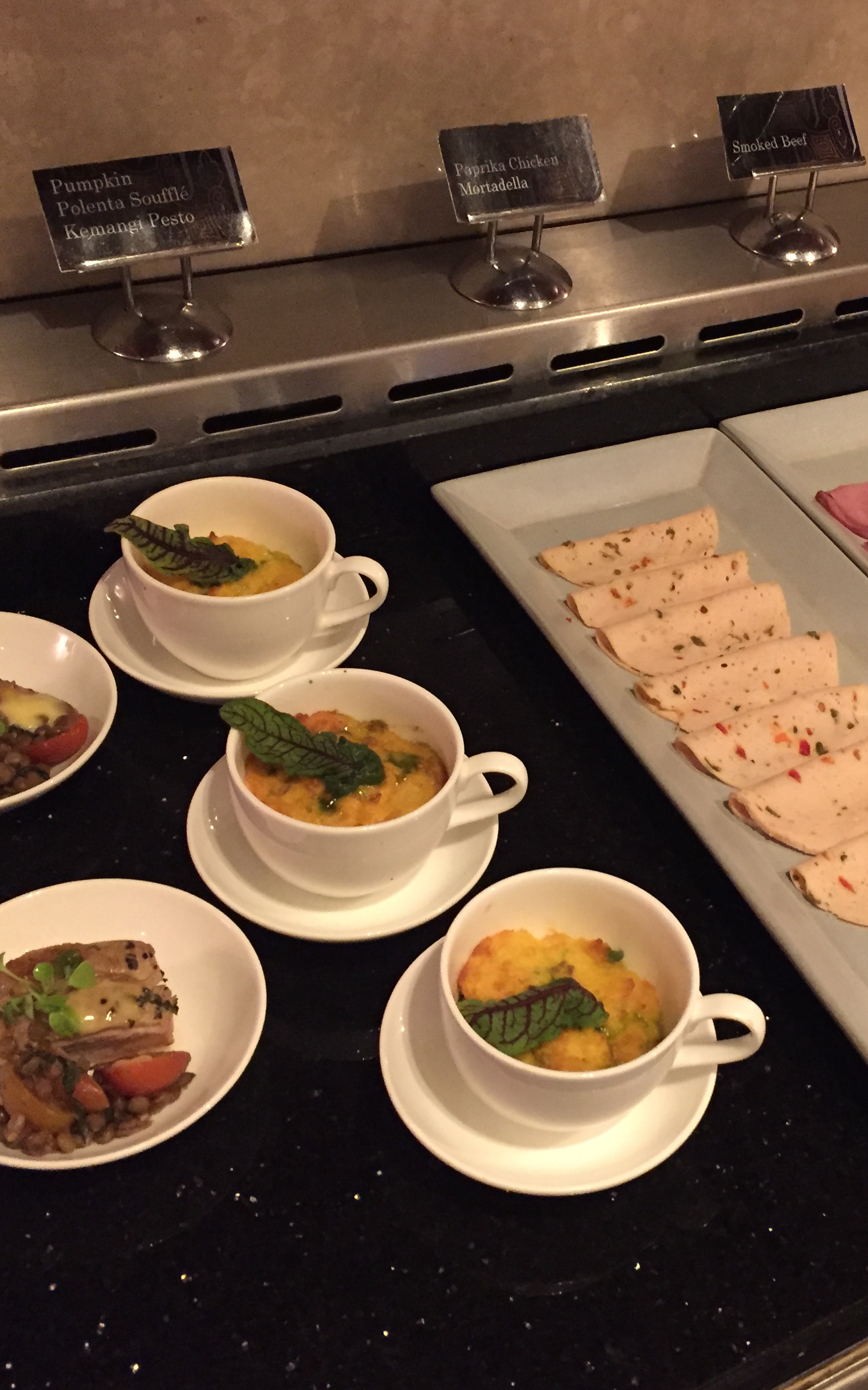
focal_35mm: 42
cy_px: 695
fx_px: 1590
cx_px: 678
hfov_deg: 29.9
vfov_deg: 47.2
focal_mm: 4.15
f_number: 2.2
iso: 320
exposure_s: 1/17
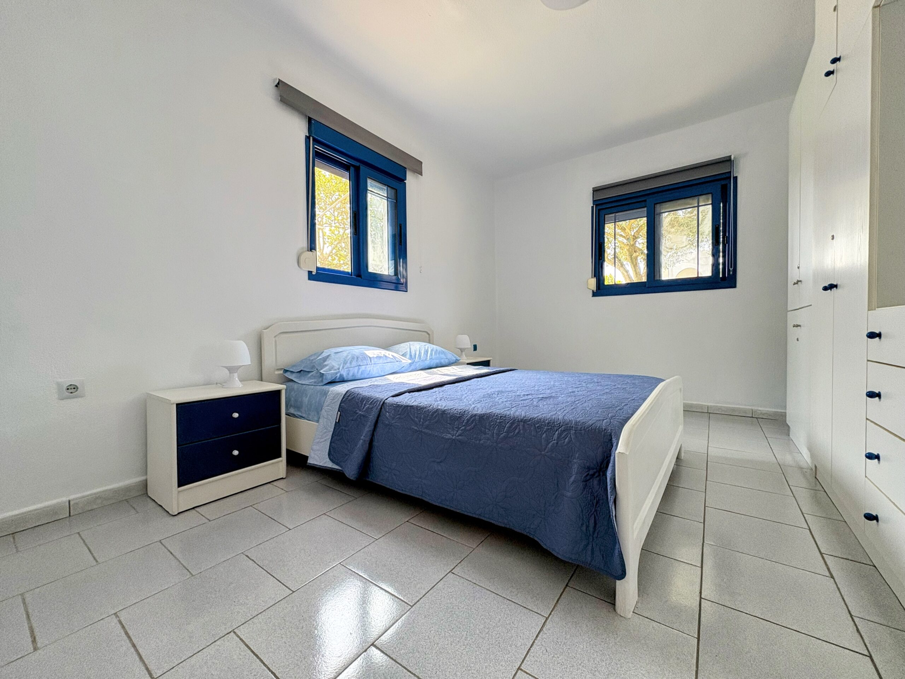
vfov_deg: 85.7
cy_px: 340
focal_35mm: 14
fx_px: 366
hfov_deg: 102.1
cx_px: 452
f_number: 2.2
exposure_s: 1/130
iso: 100
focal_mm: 2.22
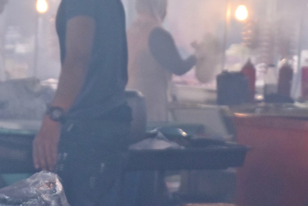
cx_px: 128
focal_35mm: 221
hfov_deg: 9.3
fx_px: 1891
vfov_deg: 6.2
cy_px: 154
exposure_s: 1/60
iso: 1000
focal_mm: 50
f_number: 4.8
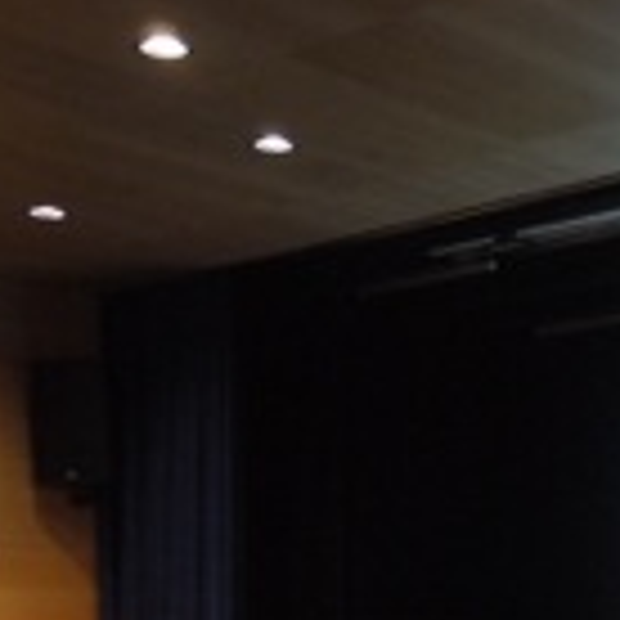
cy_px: 620
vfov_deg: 21.2
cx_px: 607
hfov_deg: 21.2
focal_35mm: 79
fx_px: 1601
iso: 800
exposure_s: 1/60
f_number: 2.5
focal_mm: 14
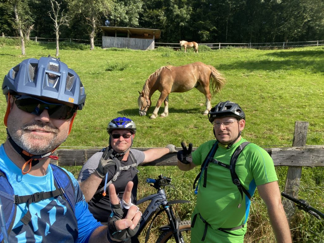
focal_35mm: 23
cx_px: 162
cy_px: 122
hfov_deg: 73.9
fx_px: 215
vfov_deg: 58.9
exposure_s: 1/496
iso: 25
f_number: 2.2
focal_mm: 2.71
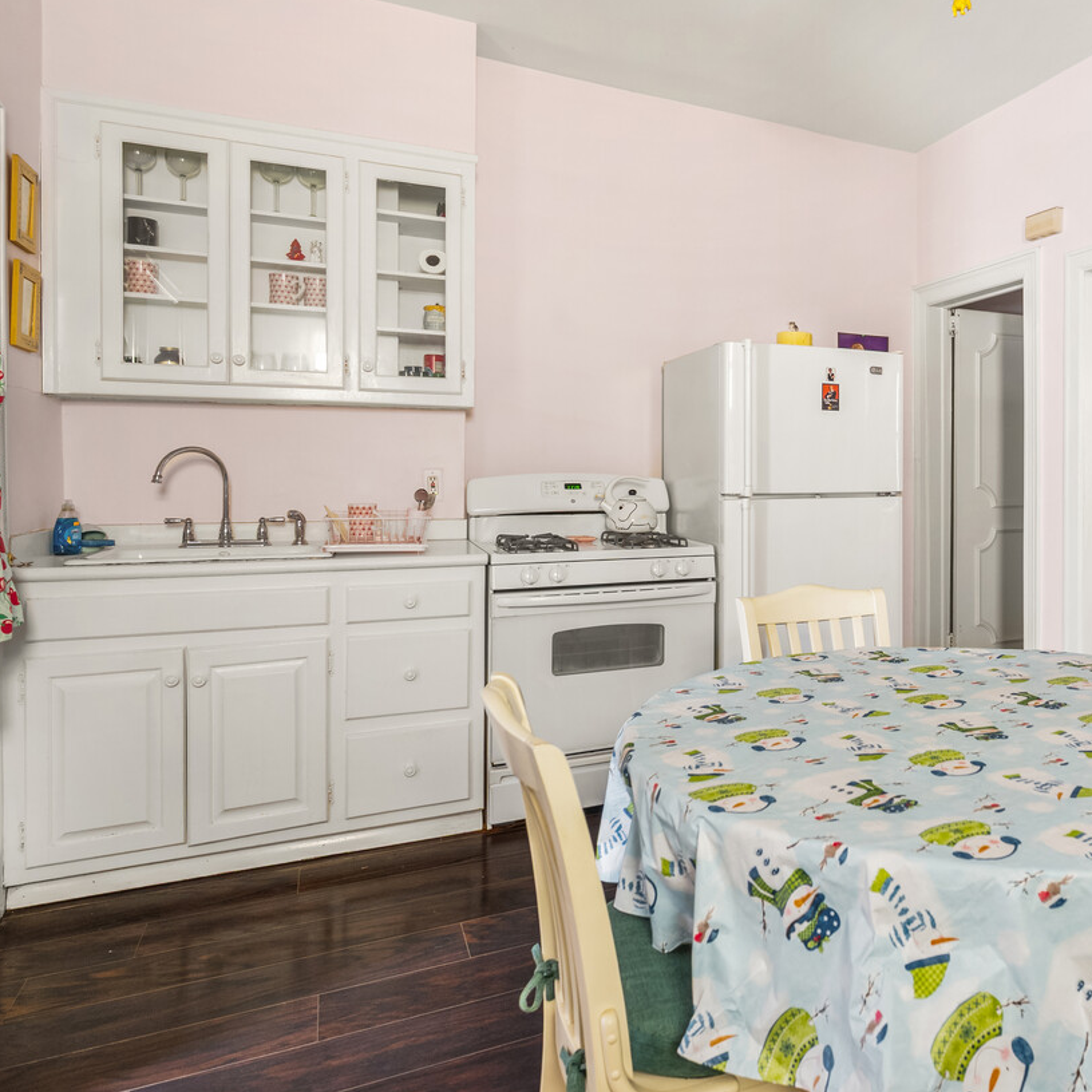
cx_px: 839
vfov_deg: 62.6
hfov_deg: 59.1
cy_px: 468
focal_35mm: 25
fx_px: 892
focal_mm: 16
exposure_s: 2
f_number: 9
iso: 400
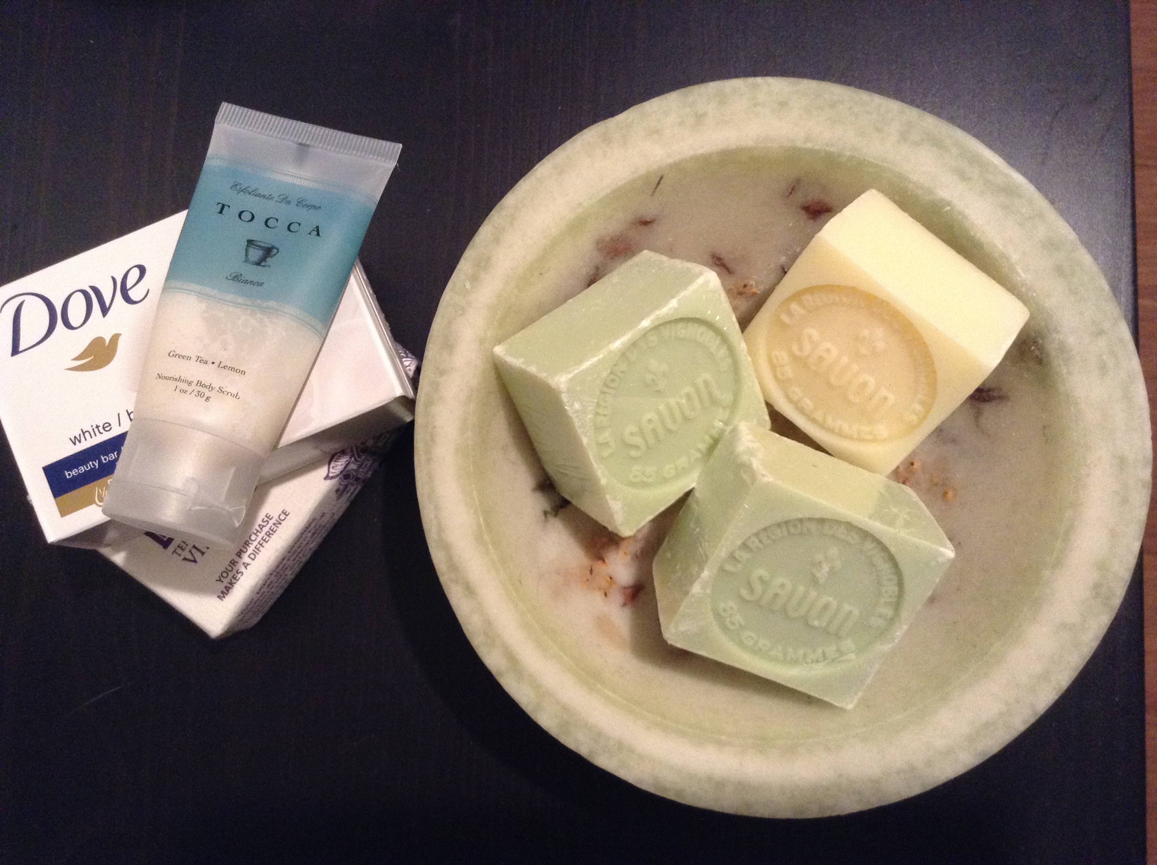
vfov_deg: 42.8
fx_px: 1101
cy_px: 432
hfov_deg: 55.4
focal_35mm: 33
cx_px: 578
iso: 200
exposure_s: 1/20
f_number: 2.4
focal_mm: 3.3
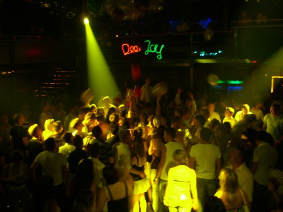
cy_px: 106
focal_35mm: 38
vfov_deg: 37.7
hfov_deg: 49.0
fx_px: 311
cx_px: 142
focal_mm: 7.9
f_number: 2.8
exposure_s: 1/8
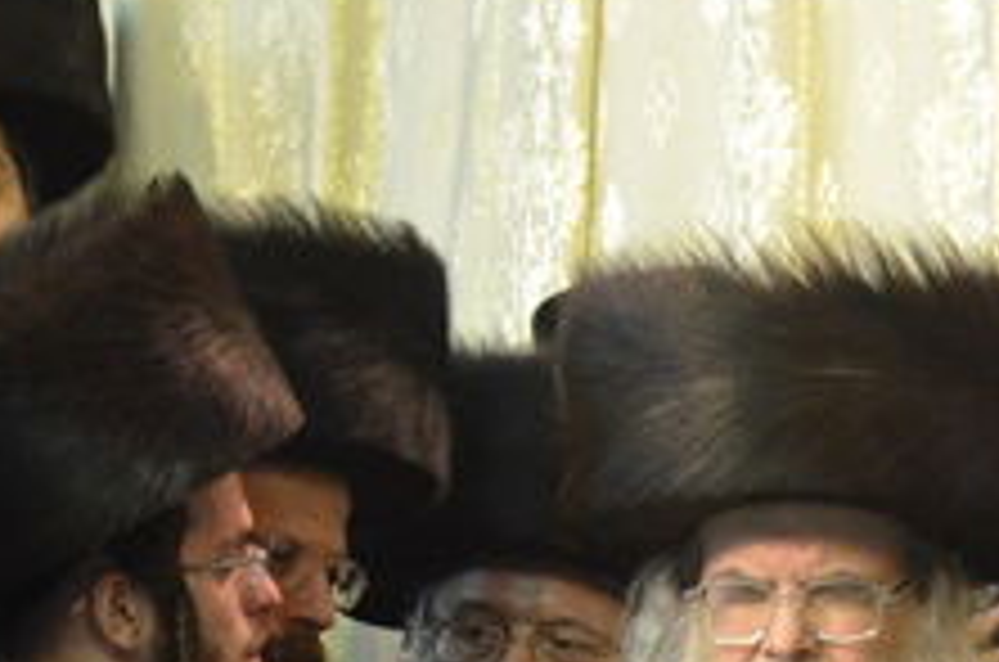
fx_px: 17389
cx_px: 896
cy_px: 802
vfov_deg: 2.2
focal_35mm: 628
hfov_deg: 3.3
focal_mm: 116
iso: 3200
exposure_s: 1/125
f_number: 4.8
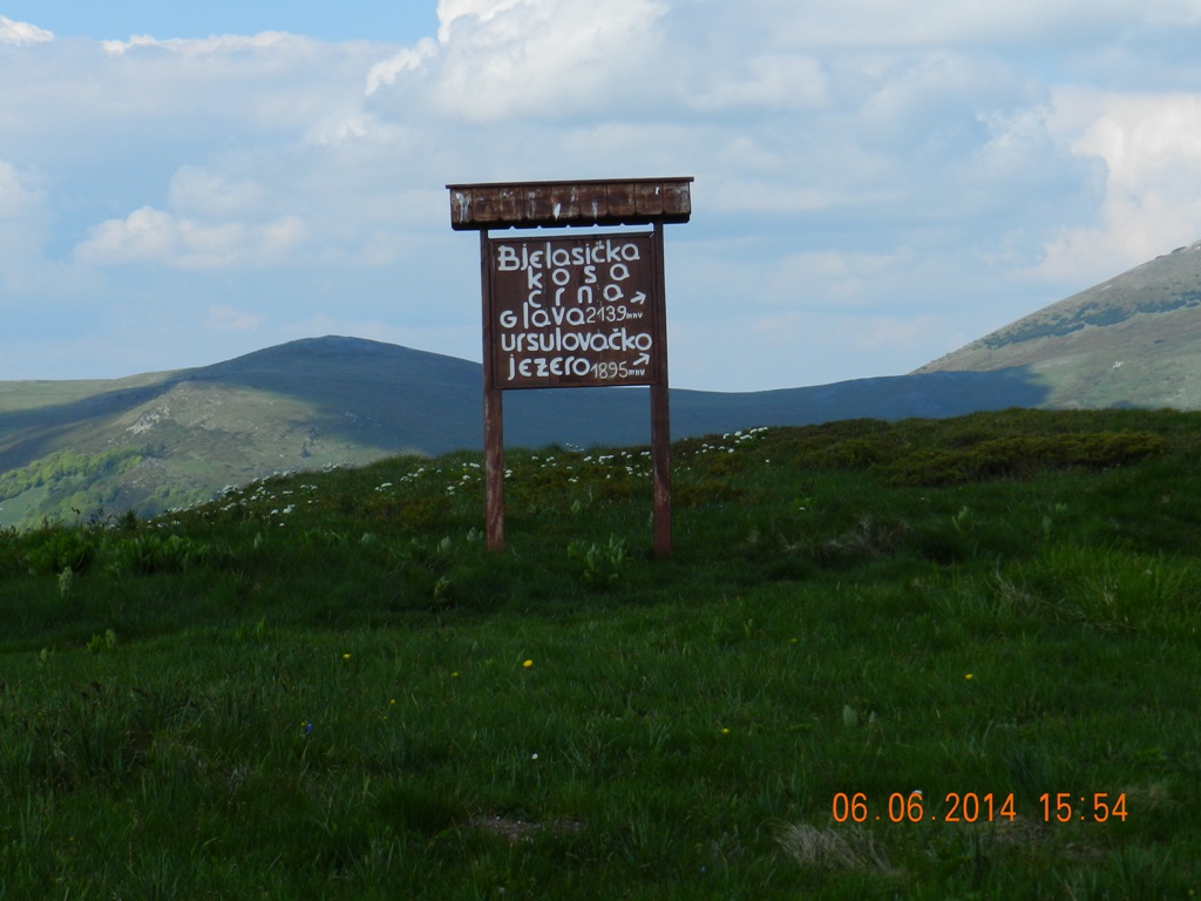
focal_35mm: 100
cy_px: 450
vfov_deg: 14.8
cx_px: 600
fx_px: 3469
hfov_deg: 19.6
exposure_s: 1/800
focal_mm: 17.7
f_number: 5
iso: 160
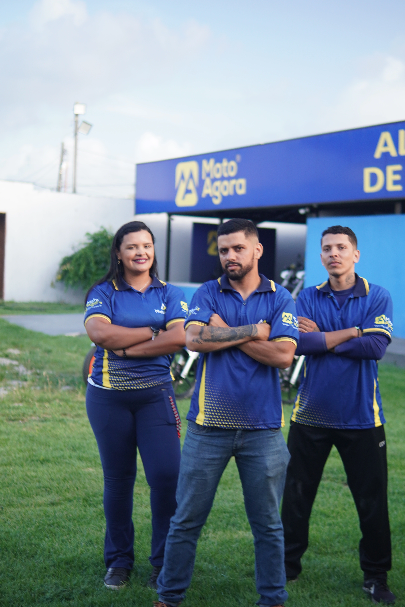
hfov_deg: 22.4
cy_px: 332
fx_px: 1023
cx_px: 238
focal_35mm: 61
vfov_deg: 33.1
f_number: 1.4
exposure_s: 1/125
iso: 160
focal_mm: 33
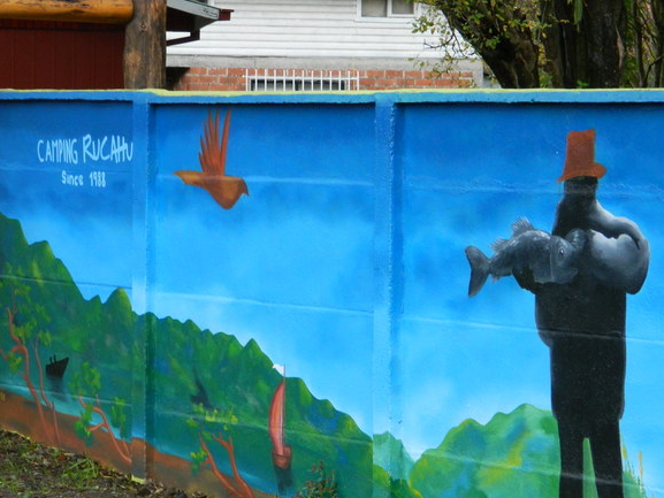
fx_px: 3991
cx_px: 358
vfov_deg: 7.1
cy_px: 327
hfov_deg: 9.5
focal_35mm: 208
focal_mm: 27
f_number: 4.9
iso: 125
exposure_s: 1/30
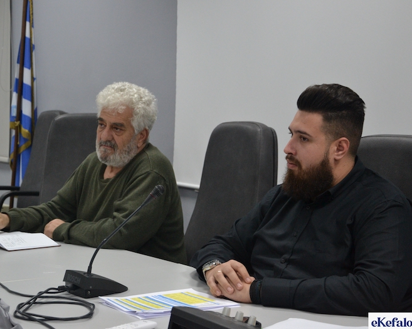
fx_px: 878
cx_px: 198
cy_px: 166
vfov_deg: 21.2
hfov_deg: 26.4
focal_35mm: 72
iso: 1600
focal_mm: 42
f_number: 4.8
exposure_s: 1/60
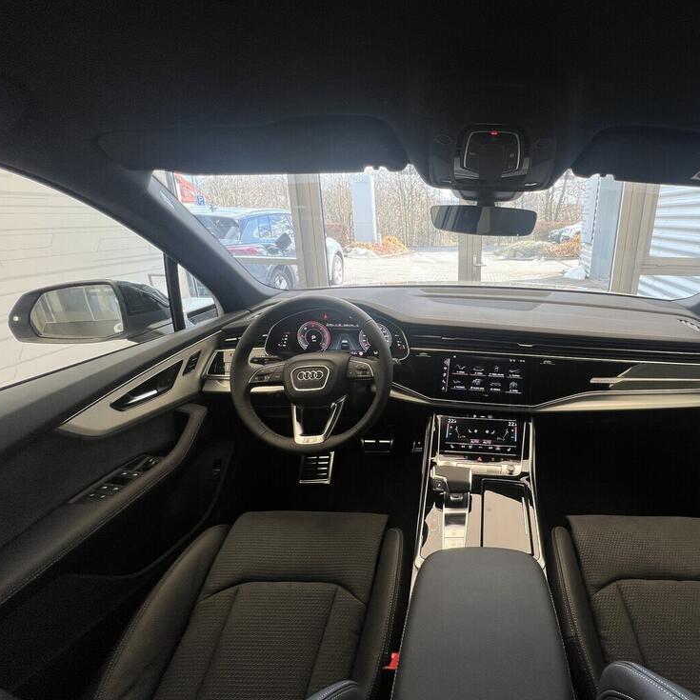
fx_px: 366
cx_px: 479
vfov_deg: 87.4
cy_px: 342
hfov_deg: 83.7
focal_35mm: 16
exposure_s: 1/99
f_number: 1.8
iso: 40
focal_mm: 1.57
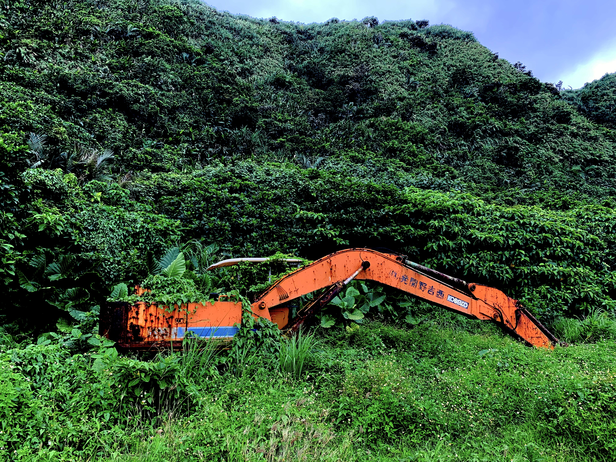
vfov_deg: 53.1
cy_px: 231
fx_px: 463
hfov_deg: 67.3
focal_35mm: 26
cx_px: 308
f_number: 1.8
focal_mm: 4.25
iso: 80
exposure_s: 1/121
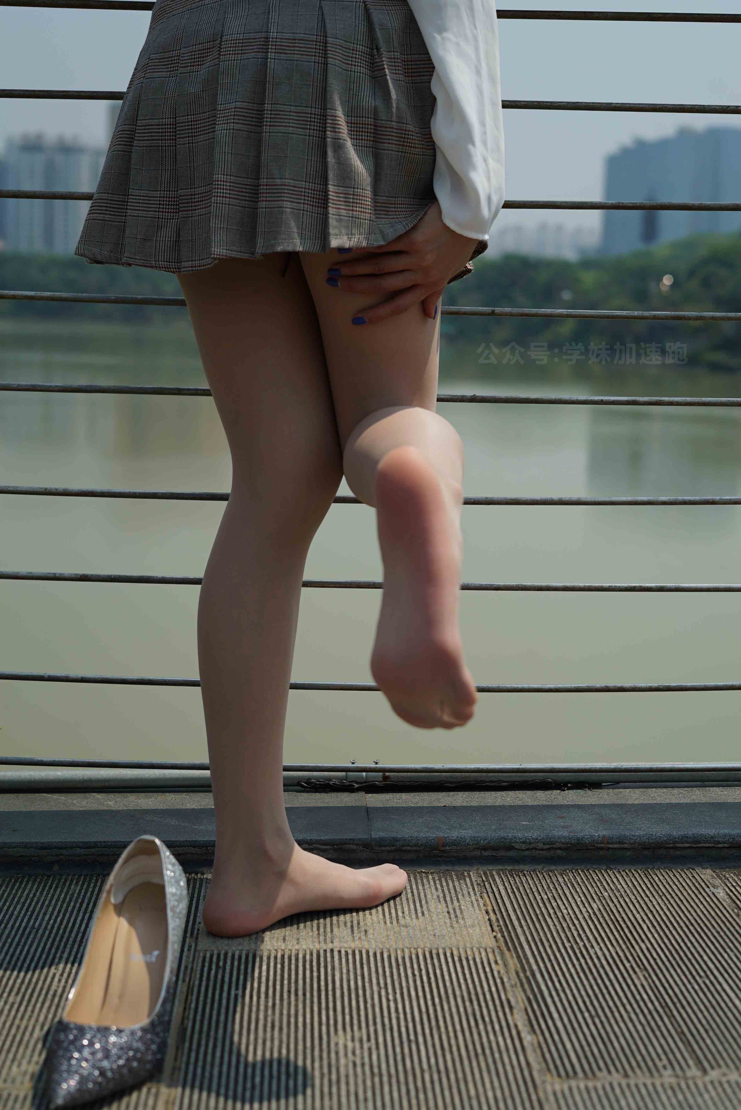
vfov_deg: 39.6
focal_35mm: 50
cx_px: 370
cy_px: 555
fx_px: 1542
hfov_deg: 27.0
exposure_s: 1/2000
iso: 100
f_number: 4
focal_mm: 50
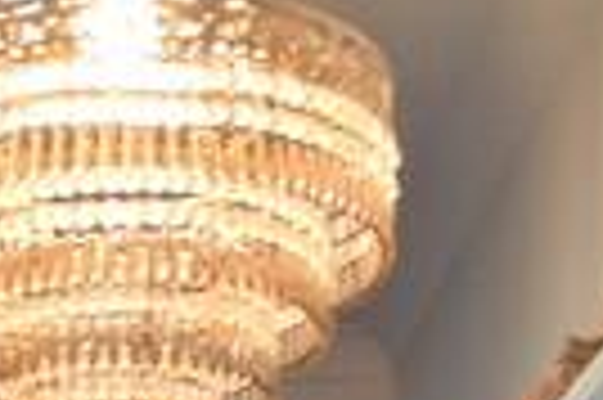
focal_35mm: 115
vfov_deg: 8.2
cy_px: 1499
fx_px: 1924
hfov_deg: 17.0
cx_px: -126
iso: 100
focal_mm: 10
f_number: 3.5
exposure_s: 1/6
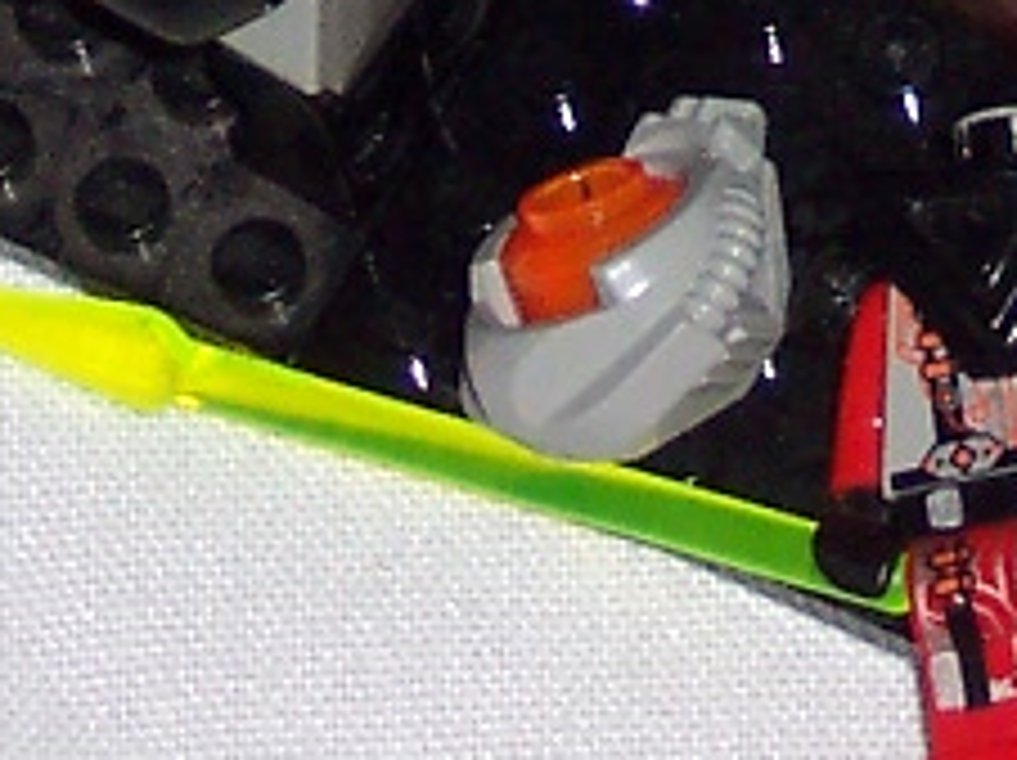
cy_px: -850
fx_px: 15290
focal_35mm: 521
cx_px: 1364
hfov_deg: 3.8
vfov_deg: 2.8
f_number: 4
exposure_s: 1/90
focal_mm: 15.2
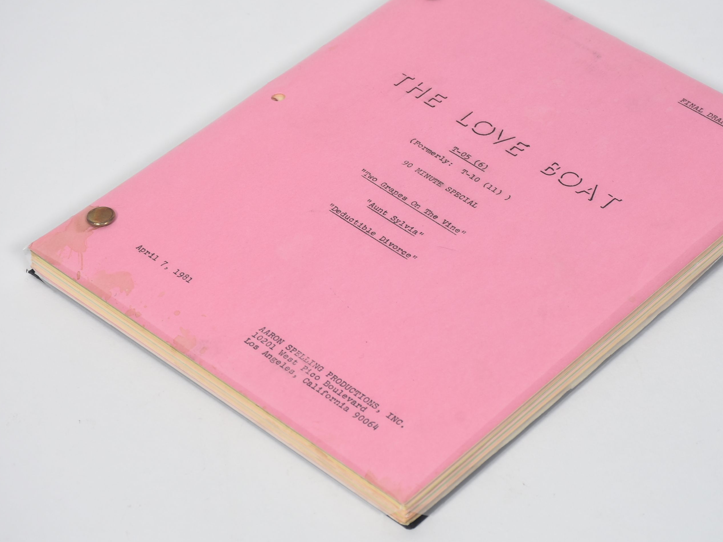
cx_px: 404
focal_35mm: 119
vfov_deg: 12.5
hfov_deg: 16.5
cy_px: 274
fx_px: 2485
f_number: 10
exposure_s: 1/125
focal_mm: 70
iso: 200
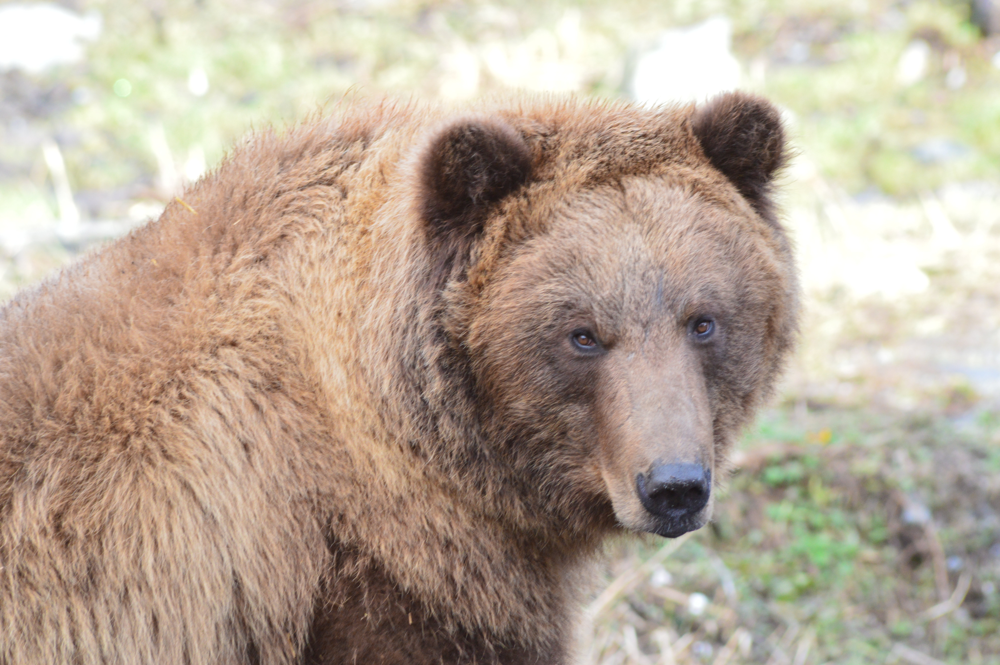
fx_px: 12489
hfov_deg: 4.6
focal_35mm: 450
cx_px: 500
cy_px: 332
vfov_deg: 3.0
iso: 800
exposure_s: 1/125
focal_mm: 300
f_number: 9
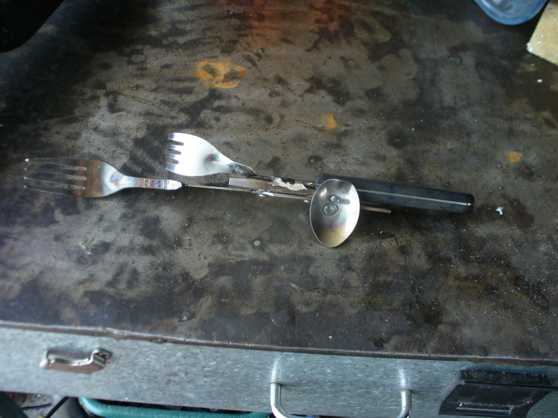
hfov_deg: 50.1
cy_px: 209
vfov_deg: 38.7
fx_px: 596
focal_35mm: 37
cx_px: 279
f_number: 2.8
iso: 100
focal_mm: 6.1
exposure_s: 1/60
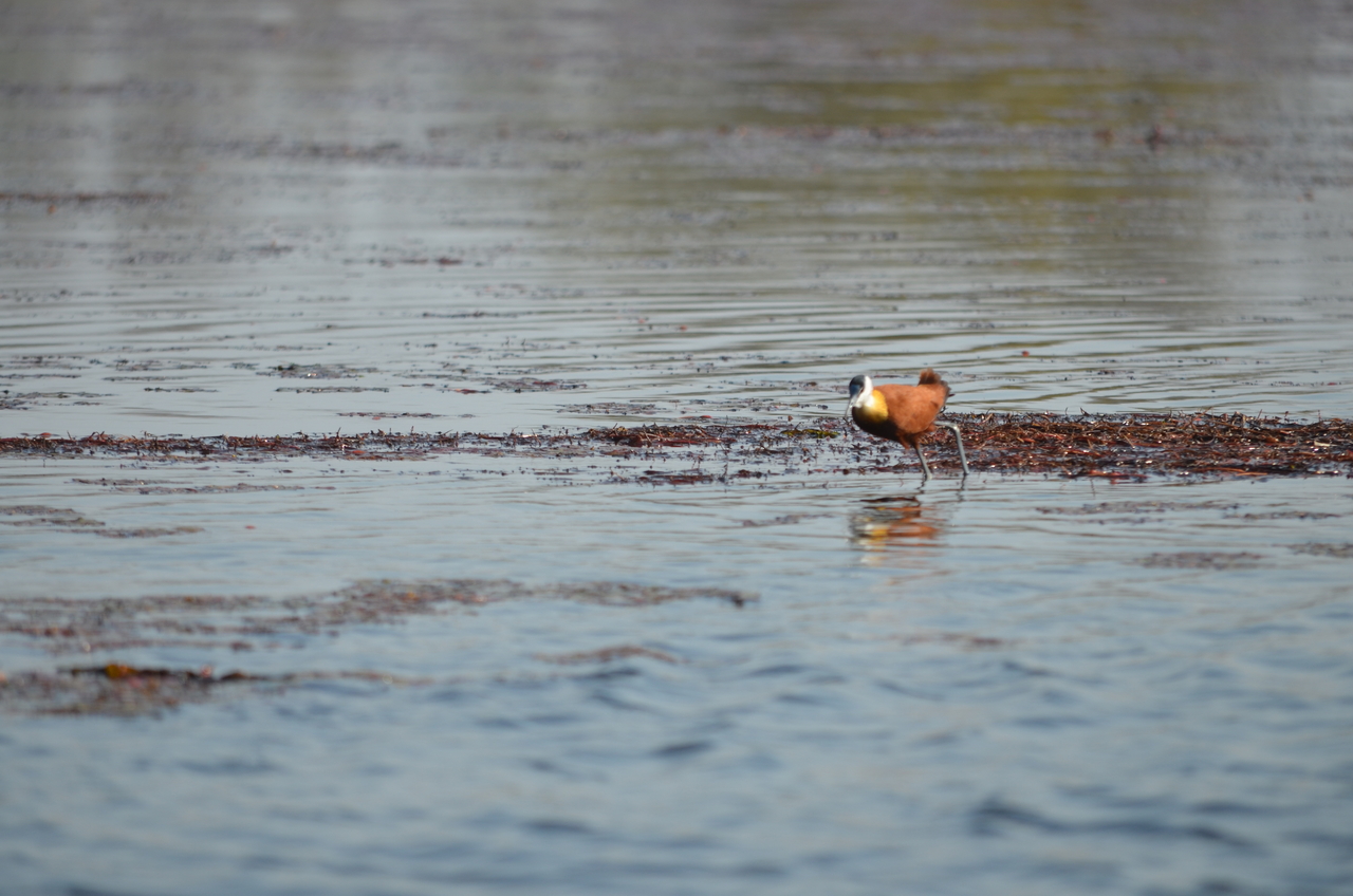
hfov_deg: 4.6
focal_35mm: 450
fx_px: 16879
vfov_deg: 3.0
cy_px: 448
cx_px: 676
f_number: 6.3
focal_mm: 300
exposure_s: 1/640
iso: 200
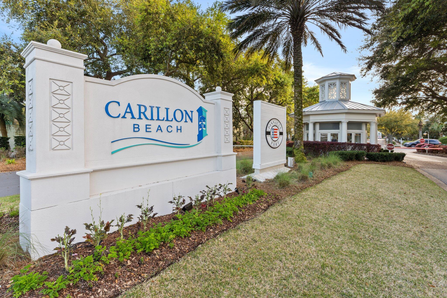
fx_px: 209
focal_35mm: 17
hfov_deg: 94.0
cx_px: 224
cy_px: 149
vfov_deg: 71.1
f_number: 13
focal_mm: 16.8
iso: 400
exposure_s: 1/13
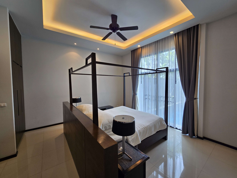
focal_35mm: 13
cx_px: 118
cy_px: 89
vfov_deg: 89.9
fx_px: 89
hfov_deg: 106.2
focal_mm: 2.2
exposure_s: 1/50
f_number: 2.2
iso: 50
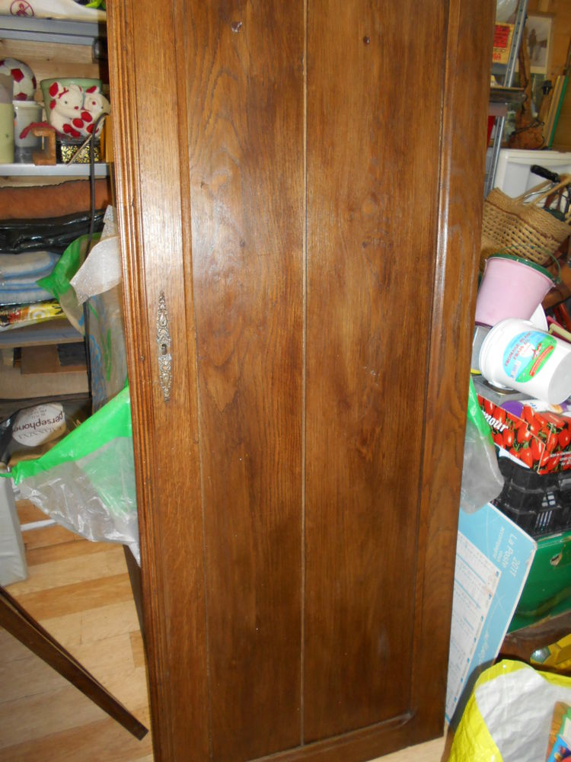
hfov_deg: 53.1
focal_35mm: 26
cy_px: 381
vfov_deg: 67.3
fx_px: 572
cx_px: 286
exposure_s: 1/25
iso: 200
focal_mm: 4.6
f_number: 3.2
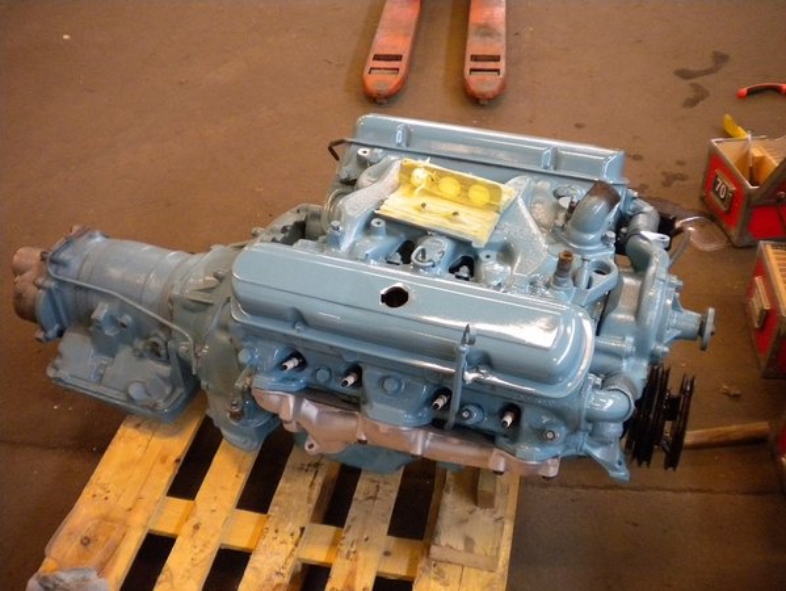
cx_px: 393
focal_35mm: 35
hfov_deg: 52.6
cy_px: 296
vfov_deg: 40.7
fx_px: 795
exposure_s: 1/52.7
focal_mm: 6.3
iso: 400
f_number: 3.1
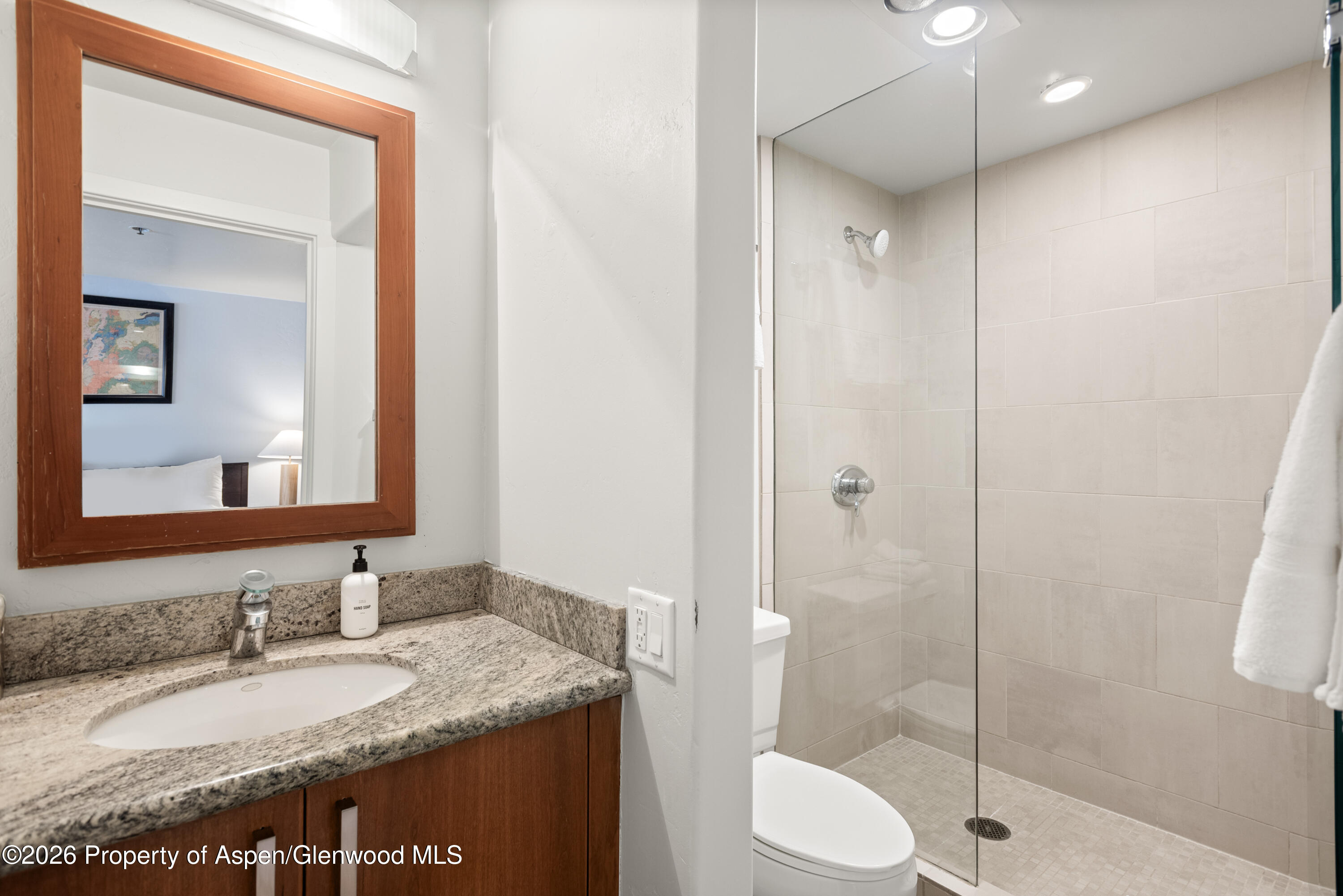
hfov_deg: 86.9
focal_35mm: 19
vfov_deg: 64.6
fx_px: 709
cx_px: 672
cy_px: 448
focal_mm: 19
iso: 400
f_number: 7.1
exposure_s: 1/3
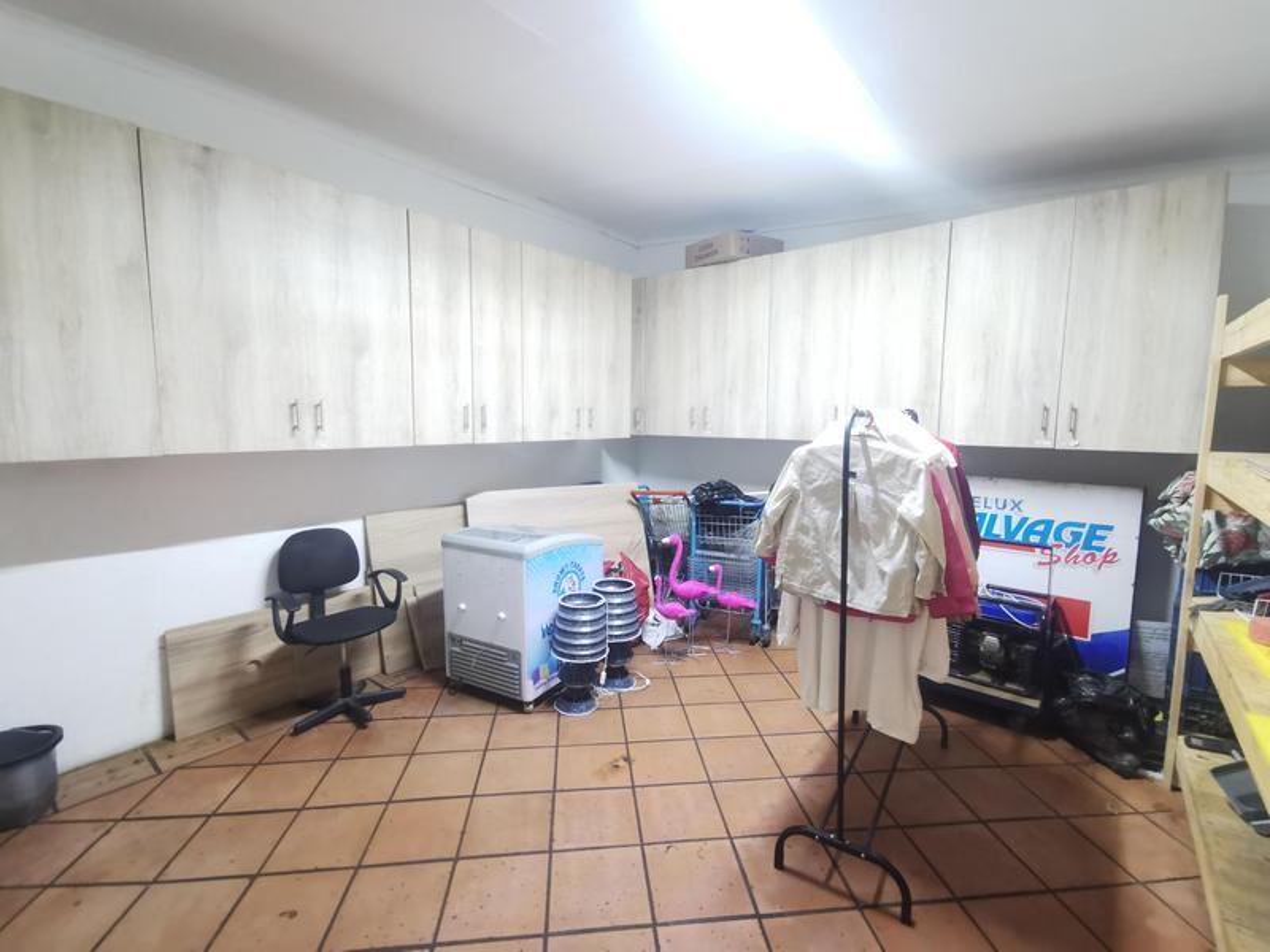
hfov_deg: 94.5
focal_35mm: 16
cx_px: 635
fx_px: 587
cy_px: 476
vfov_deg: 78.1
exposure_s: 1/16.7
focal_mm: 2.35
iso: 640
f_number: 2.2
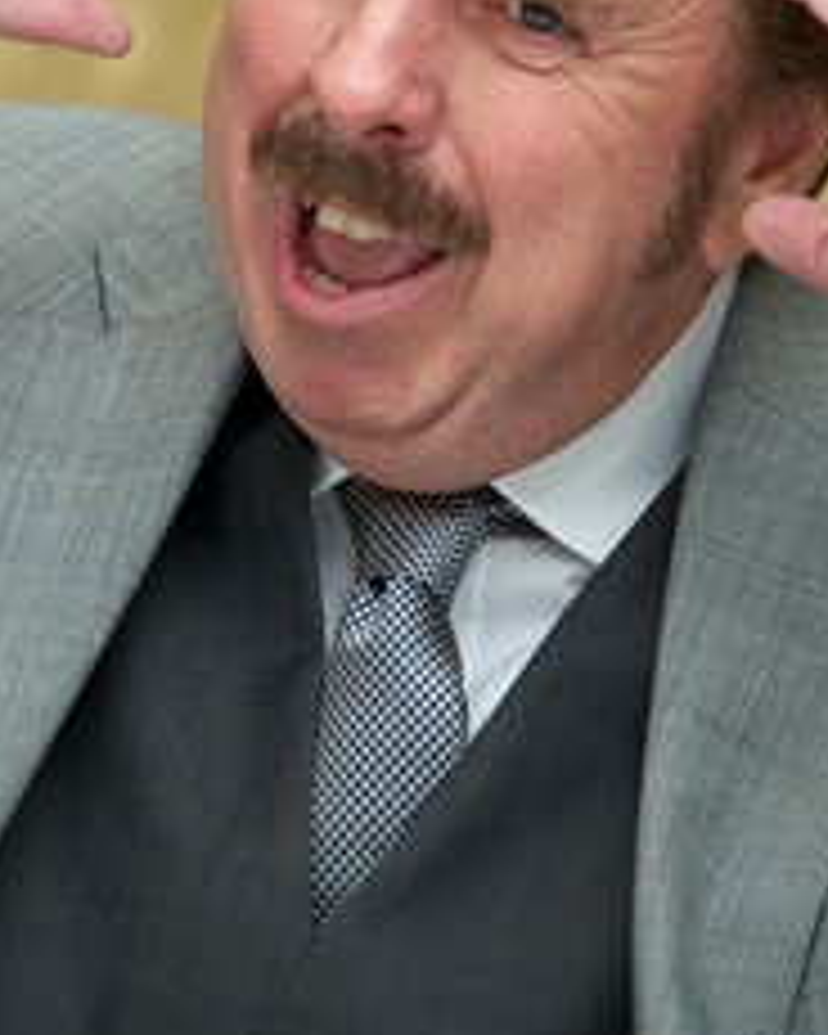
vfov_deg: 5.9
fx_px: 9986
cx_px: 369
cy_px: 310
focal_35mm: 326
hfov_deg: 4.7
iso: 640
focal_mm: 200
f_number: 5.6
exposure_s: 1/100
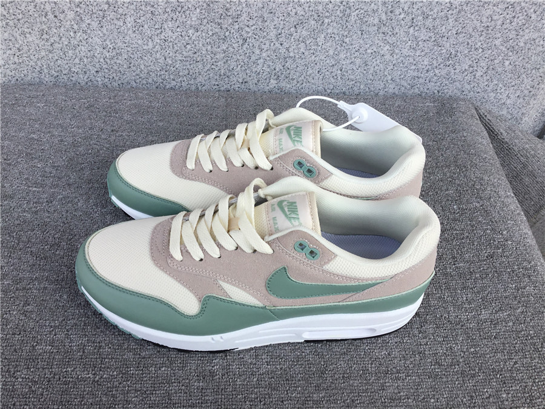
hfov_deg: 58.4
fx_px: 488
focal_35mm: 31
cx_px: 272
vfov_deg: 45.4
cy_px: 204
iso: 25
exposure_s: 1/377
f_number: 2.4
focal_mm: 3.3
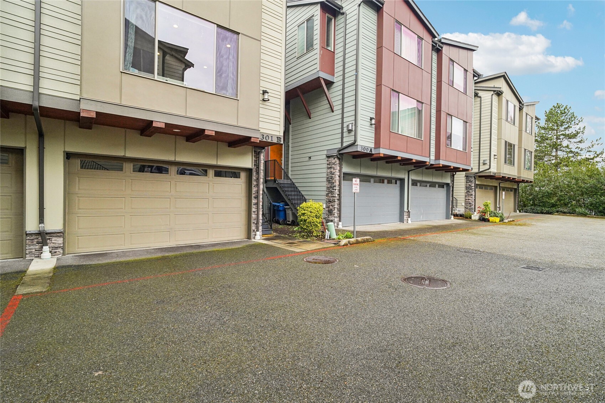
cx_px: 302
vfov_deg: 73.7
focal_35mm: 16
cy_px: 202
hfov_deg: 96.7
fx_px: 269
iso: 1600
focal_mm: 16
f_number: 8
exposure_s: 1/160
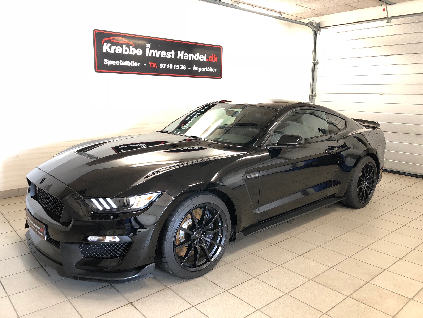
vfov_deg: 49.7
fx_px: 342
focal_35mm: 28
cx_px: 212
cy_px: 159
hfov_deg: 63.4
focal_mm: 3.99
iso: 64
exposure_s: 1/17
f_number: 1.8
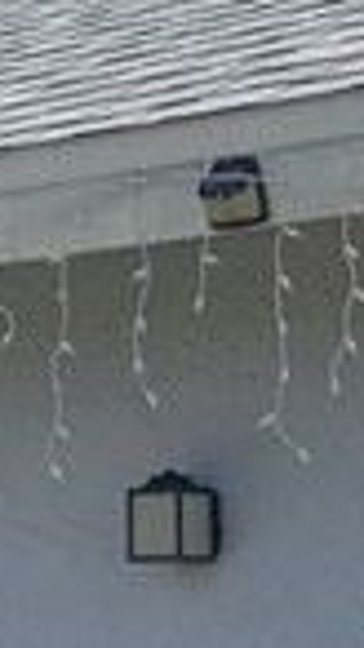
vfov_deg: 11.7
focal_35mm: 183
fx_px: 3144
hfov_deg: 6.5
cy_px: 519
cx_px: -173
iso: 80
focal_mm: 6.76
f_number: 1.78
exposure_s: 1/5348
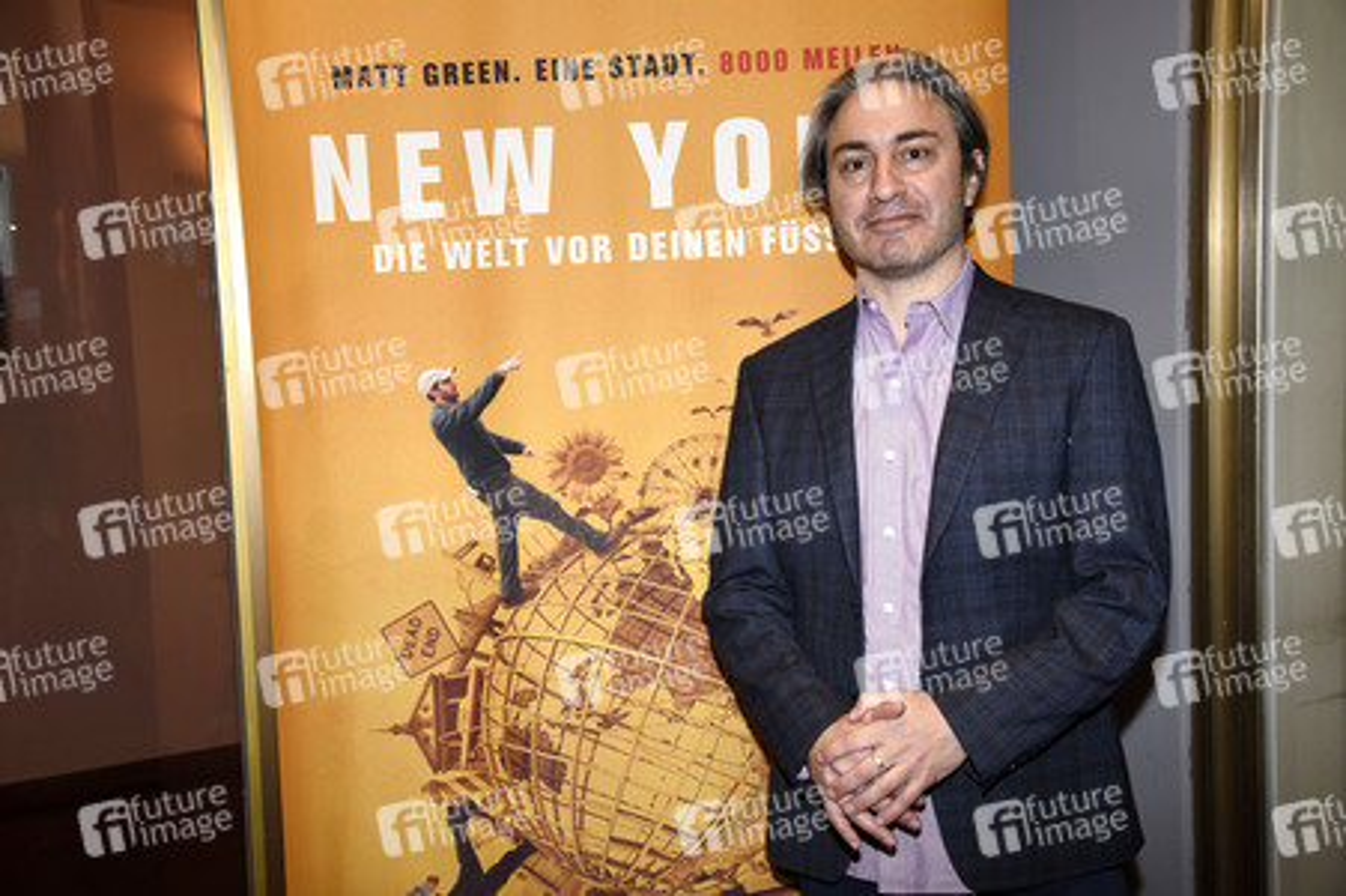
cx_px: 673
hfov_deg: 48.5
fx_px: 1494
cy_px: 448
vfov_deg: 33.4
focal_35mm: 40
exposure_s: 1/50
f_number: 6.3
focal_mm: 40
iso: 800
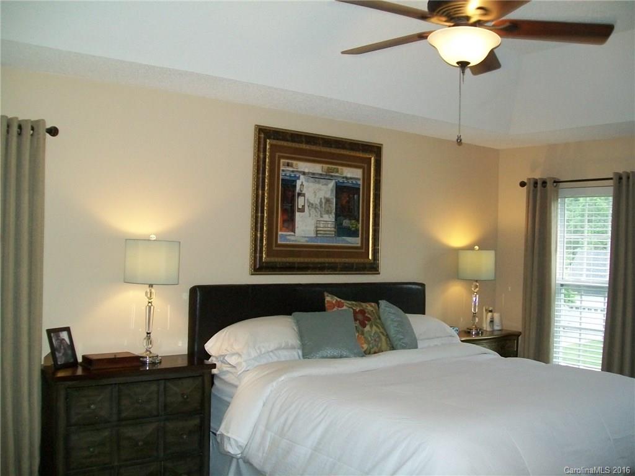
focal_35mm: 36
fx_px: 660
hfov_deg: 51.4
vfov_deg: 39.7
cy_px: 238
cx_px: 318
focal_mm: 6
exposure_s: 1/60
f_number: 2.7
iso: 160
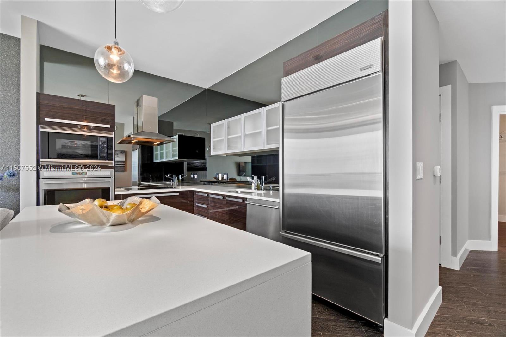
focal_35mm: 15
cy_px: 168
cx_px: 253
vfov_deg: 77.3
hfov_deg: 100.4
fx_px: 211
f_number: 8
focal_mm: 10
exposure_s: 1
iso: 250
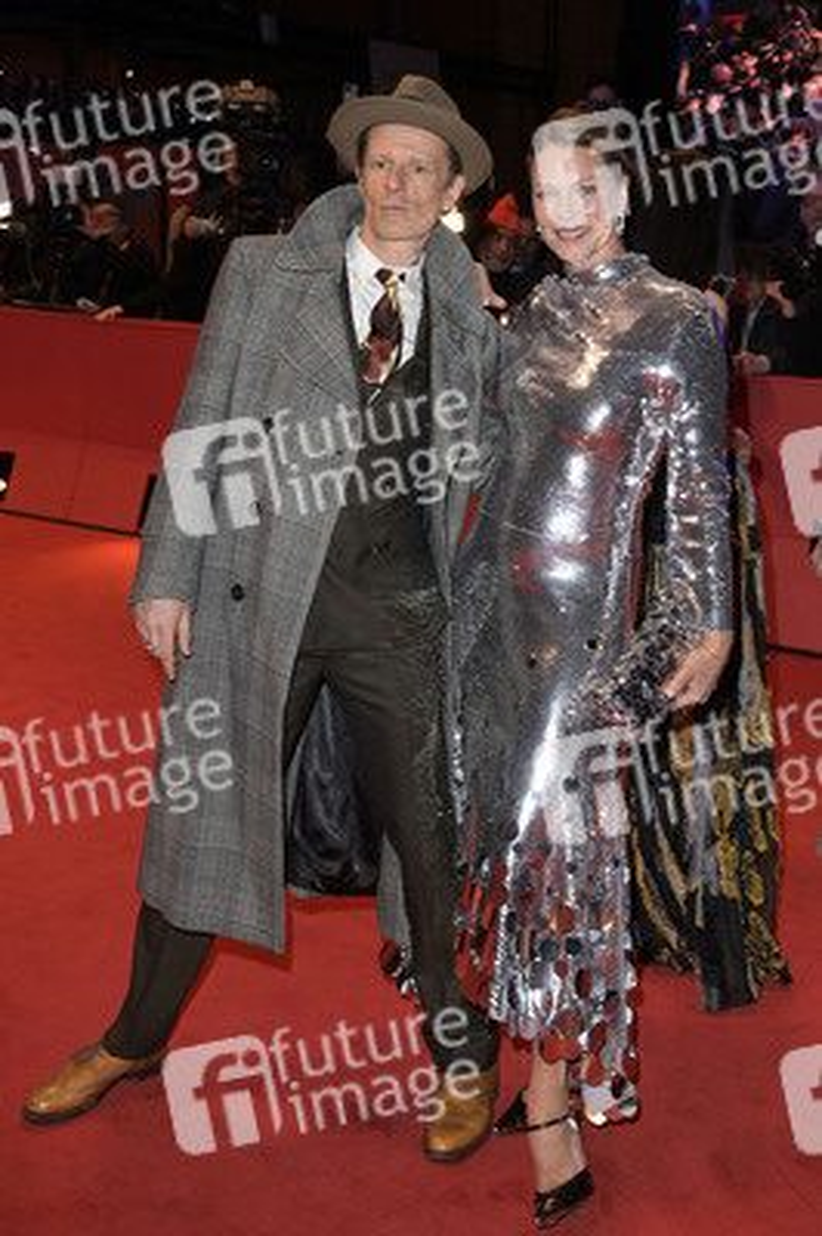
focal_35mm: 44
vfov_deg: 44.5
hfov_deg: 30.5
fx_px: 1509
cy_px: 618
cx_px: 411
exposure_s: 1/250
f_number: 5
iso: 800
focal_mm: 44
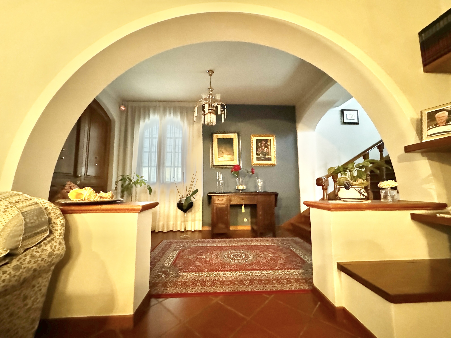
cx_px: 226
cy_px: 169
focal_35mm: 14
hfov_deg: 102.1
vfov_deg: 85.7
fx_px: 182
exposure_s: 1/50
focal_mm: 2.22
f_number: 2.2
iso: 1250
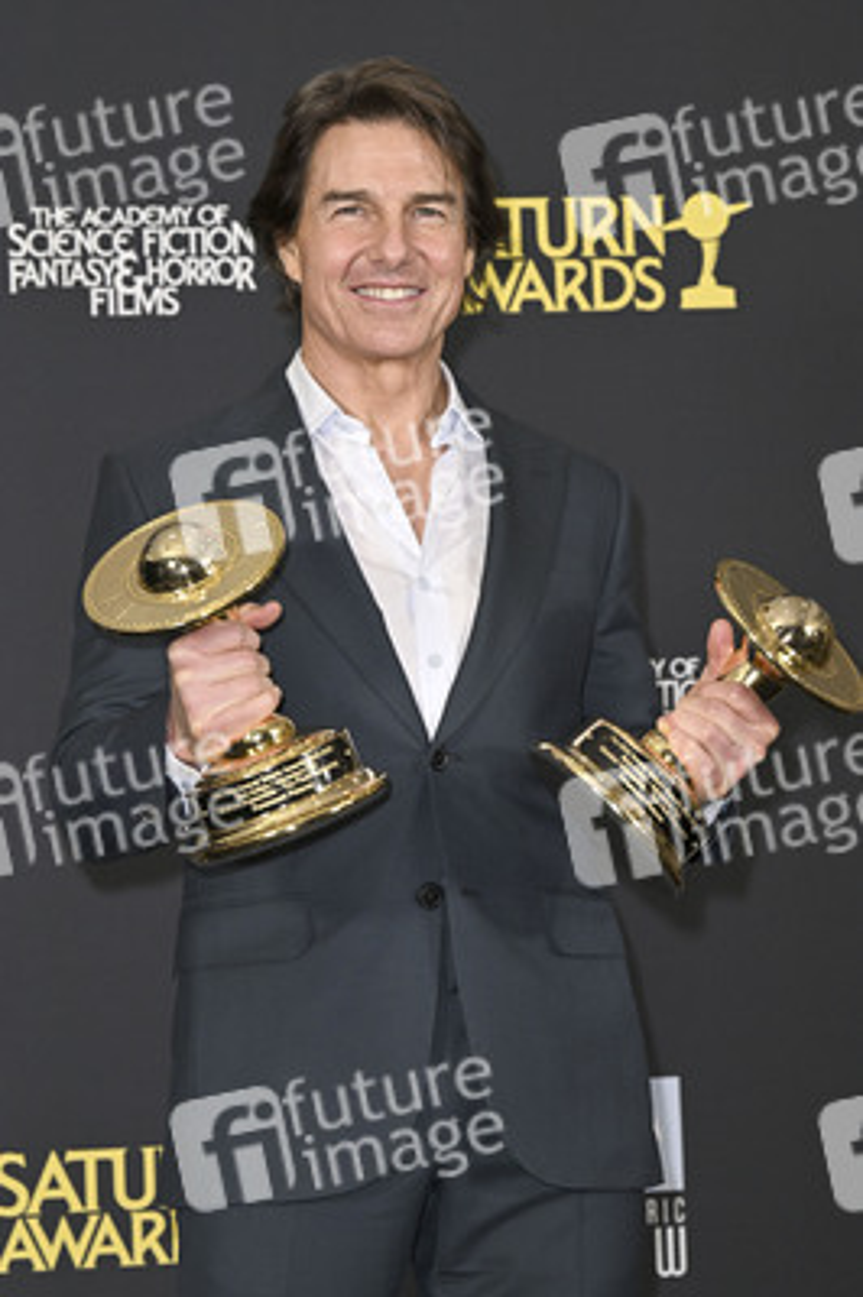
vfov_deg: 22.4
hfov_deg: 15.0
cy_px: 648
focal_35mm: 91
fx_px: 3278
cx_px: 432
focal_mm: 91
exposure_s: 1/320
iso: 2000
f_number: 5.6
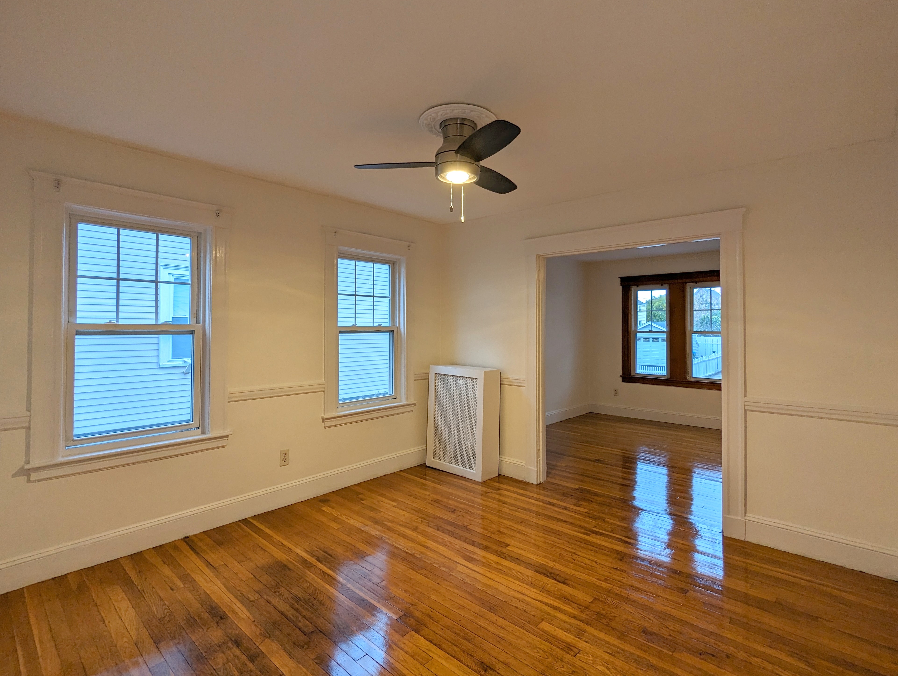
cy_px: 319
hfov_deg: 90.9
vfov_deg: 74.8
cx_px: 454
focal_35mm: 17
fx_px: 442
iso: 150
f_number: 2.2
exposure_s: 1/120
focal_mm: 2.35
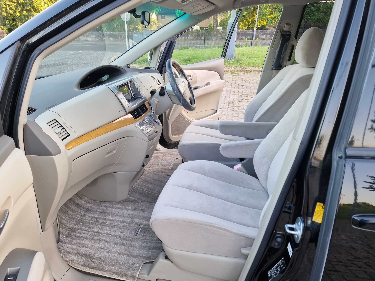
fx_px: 260
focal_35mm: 24
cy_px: 143
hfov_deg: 71.6
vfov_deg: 56.8
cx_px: 183
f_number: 1.8
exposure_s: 1/180
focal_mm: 6.4
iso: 50
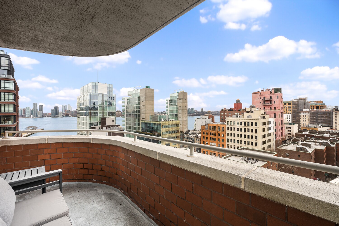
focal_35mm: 16
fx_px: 151
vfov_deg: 73.7
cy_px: 113
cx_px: 170
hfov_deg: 96.7
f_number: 11
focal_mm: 16
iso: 400
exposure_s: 1/25
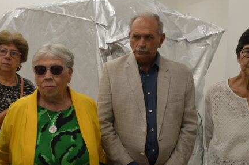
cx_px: 117
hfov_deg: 41.1
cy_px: 77
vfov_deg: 28.0
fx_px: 332
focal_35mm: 48
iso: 400
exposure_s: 1/100
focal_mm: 18
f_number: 5
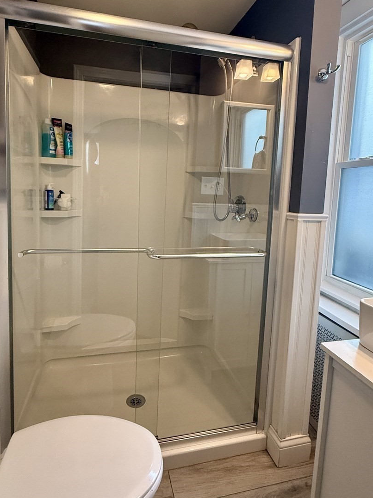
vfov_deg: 81.4
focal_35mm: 20
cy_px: 220
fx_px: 287
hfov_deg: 65.9
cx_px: 173
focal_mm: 2.22
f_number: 2.2
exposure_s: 1/120
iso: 400
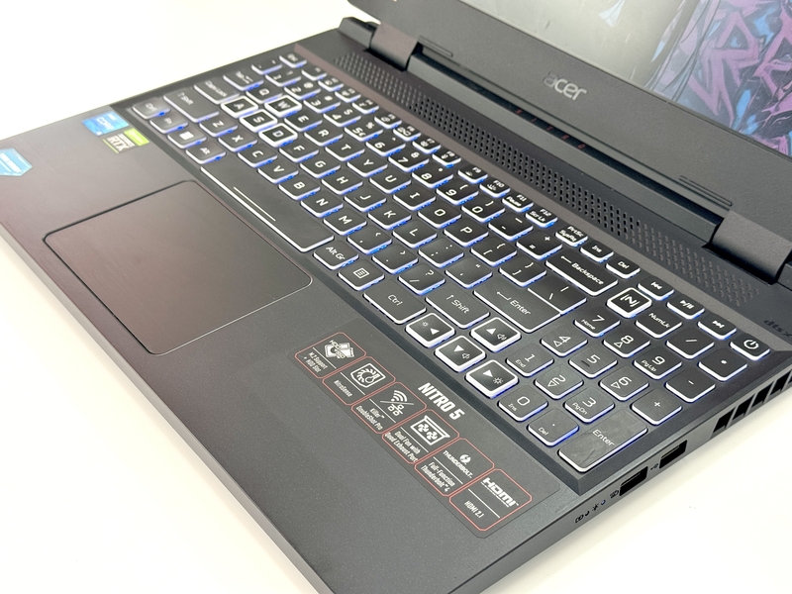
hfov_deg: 39.7
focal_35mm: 48
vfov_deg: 30.3
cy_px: 297
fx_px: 1098
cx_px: 396
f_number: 1.78
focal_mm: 6.76
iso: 100
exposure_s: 1/79
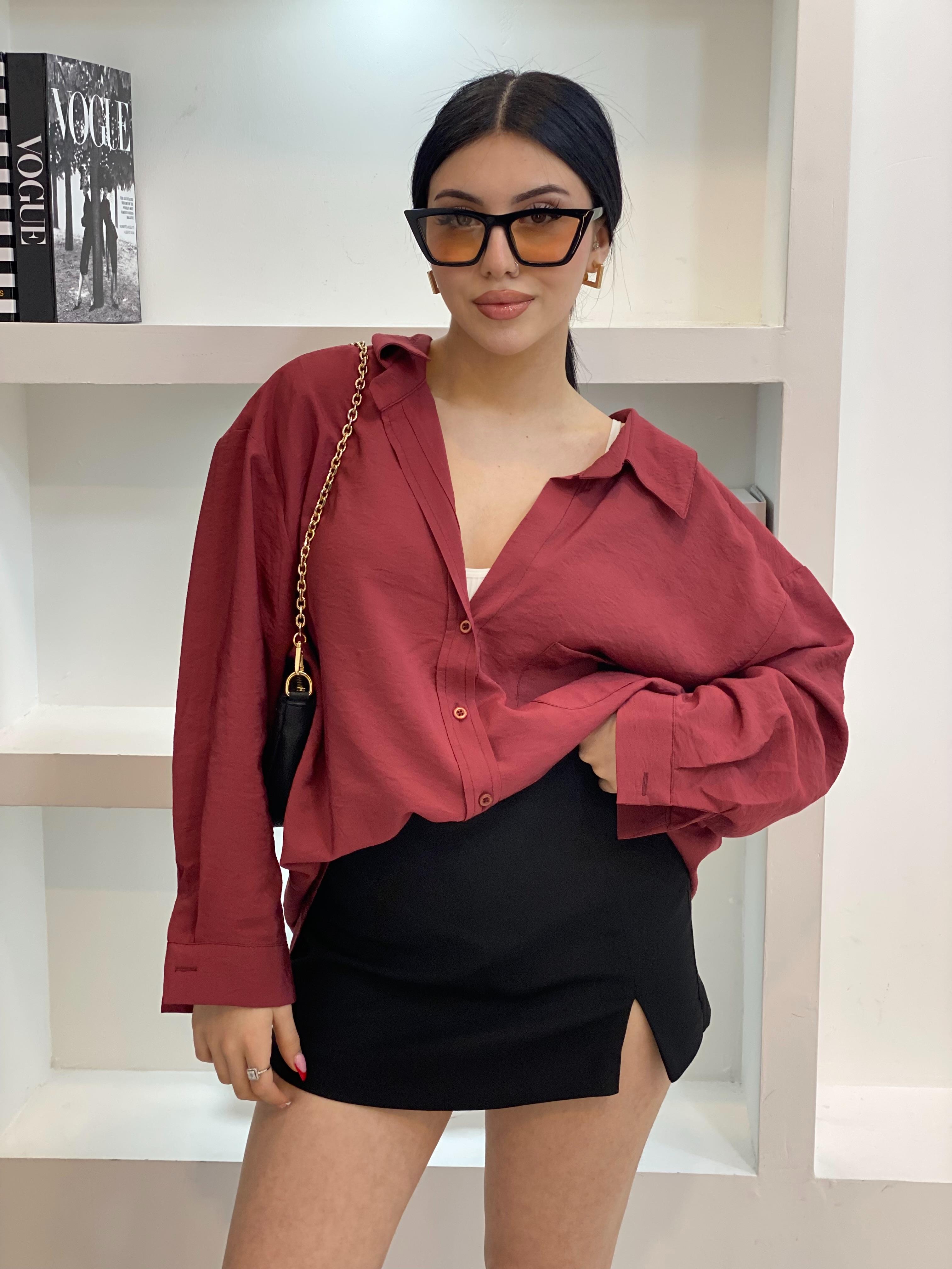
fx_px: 1907
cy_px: 634
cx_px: 476
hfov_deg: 28.0
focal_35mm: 52
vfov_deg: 36.8
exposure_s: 1/100
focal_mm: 6
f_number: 2
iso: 125
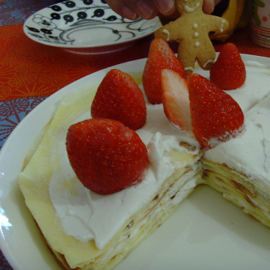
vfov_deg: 36.1
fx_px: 415
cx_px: 182
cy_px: 134
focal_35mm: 47
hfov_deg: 35.7
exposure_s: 1/20
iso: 200
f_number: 3.5
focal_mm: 6.6
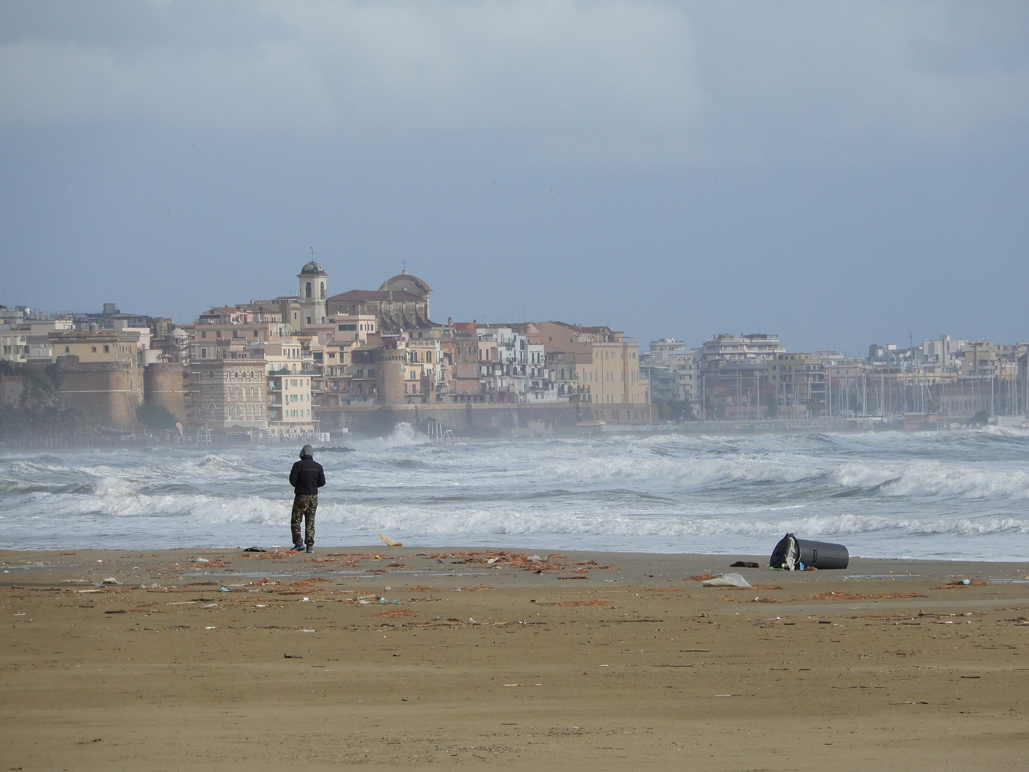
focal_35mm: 300
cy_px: 386
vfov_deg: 5.0
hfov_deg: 6.6
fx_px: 8918
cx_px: 514
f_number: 6.3
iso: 80
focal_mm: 53.5
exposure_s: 1/400
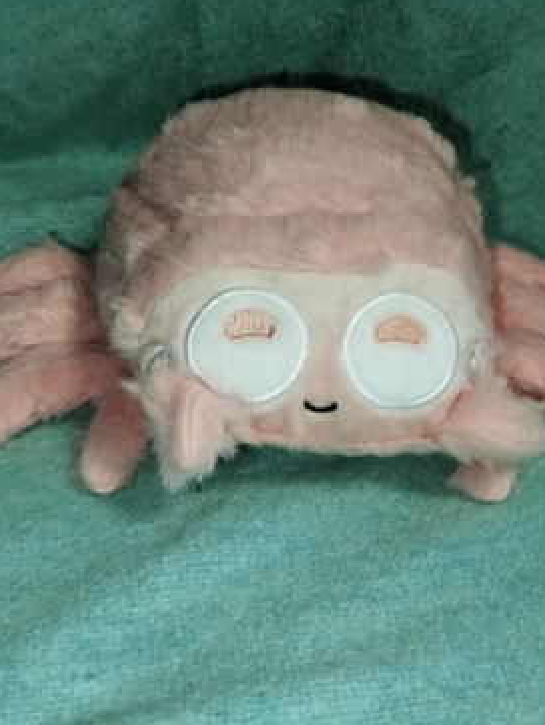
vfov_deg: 36.1
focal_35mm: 53
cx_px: 295
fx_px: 1111
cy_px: 393
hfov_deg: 27.5
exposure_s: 1/33
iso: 320
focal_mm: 5.31
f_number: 1.7
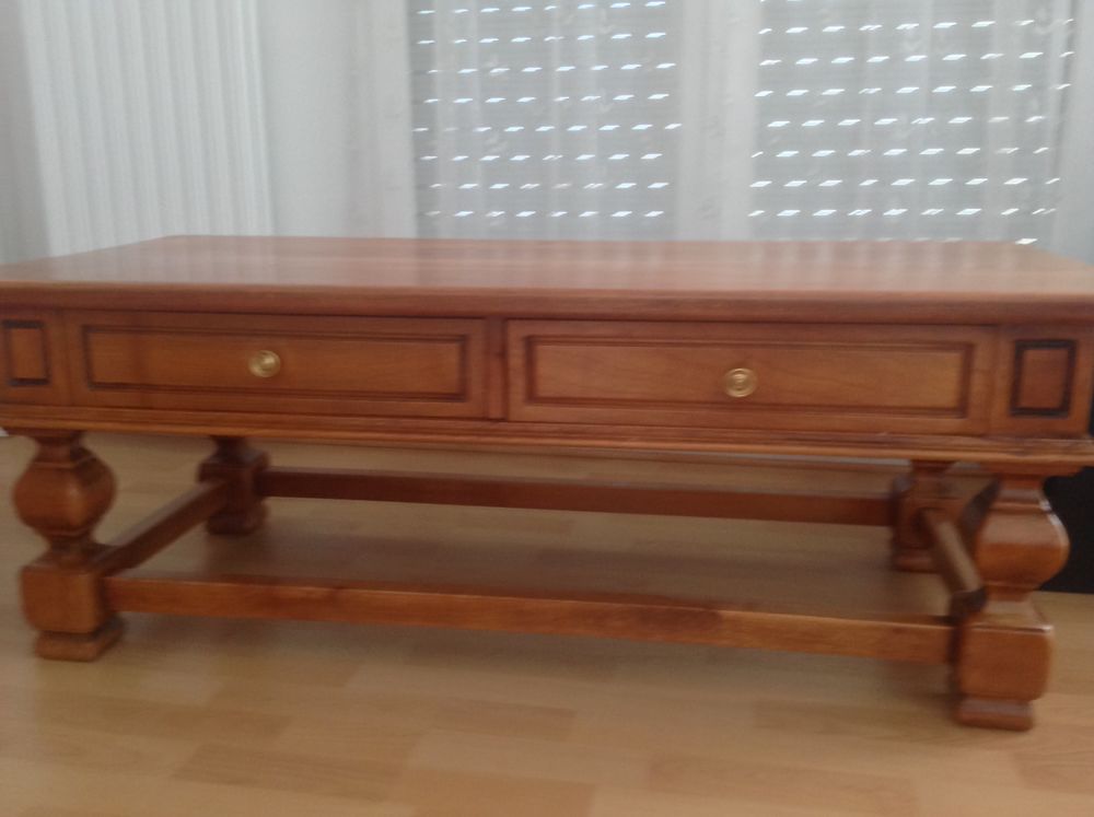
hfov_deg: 52.7
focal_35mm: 35
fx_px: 1105
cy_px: 408
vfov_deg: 40.6
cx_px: 547
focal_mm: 4.28
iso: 200
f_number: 2.4
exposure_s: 1/15
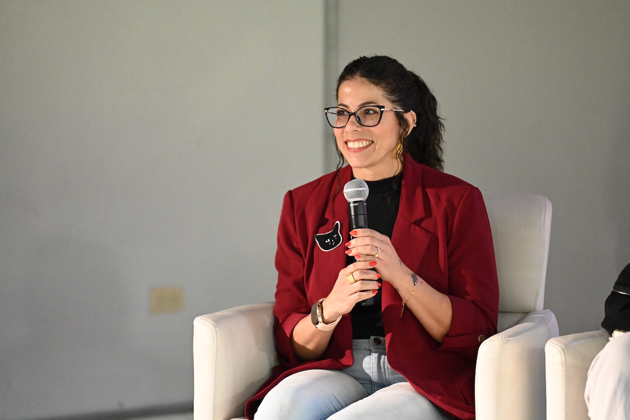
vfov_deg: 6.9
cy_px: 210
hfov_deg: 10.3
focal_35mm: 200
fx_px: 3499
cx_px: 315
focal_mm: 200
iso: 10000
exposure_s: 1/200
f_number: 2.8
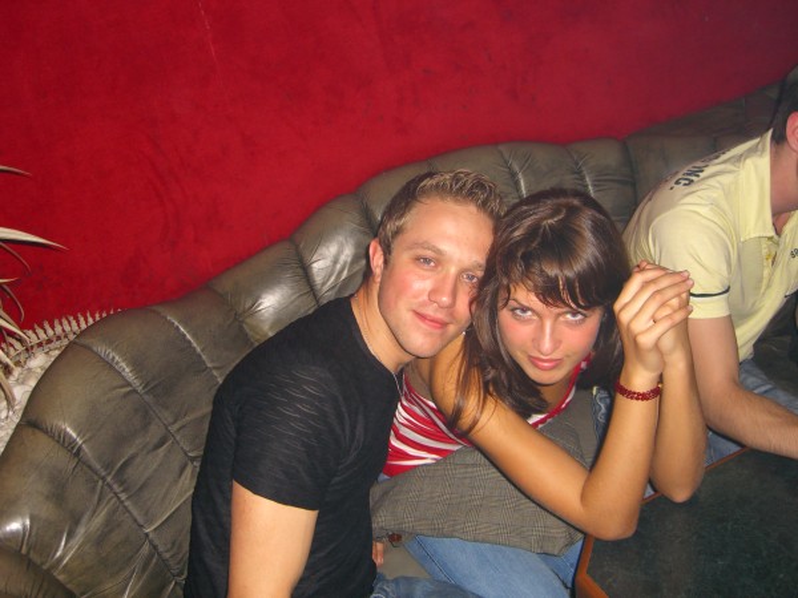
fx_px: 876
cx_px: 399
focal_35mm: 38
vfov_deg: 37.7
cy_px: 299
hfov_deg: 49.0
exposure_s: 1/60
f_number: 2.8
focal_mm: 7.9
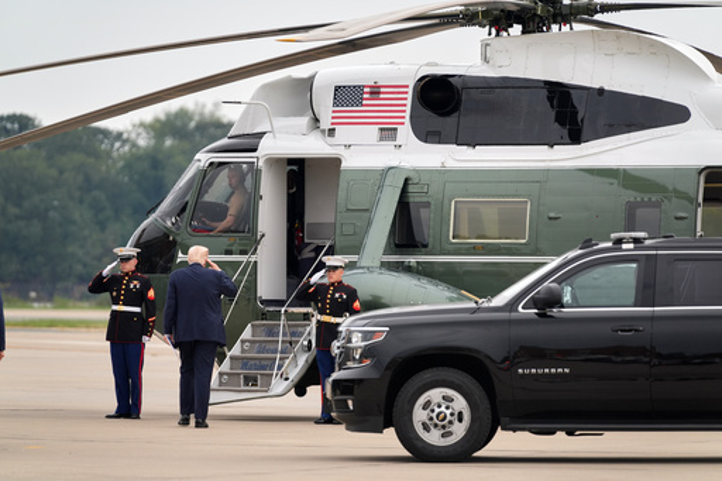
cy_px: 240
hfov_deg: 7.4
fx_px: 5613
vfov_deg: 4.9
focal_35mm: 280
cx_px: 361
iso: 500
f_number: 4
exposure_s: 1/2500
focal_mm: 280
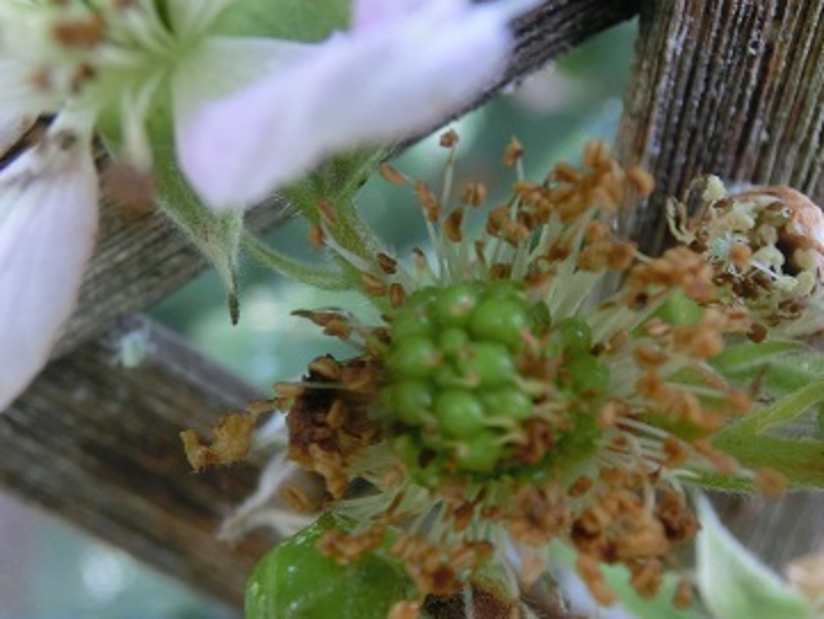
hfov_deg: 36.8
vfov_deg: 28.0
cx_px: 403
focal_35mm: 52
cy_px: 344
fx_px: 1238
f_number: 4.1
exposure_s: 1/125
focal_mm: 6.5
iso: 250
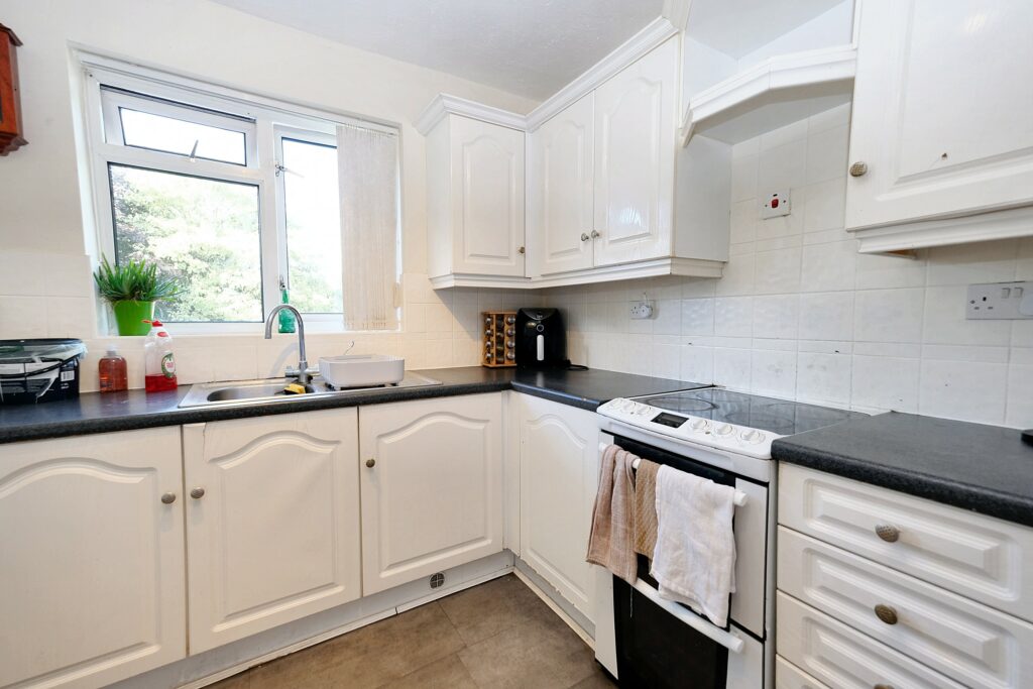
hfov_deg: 100.4
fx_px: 430
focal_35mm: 15
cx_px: 516
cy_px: 344
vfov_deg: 77.3
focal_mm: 10
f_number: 4
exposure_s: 1/60
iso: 400
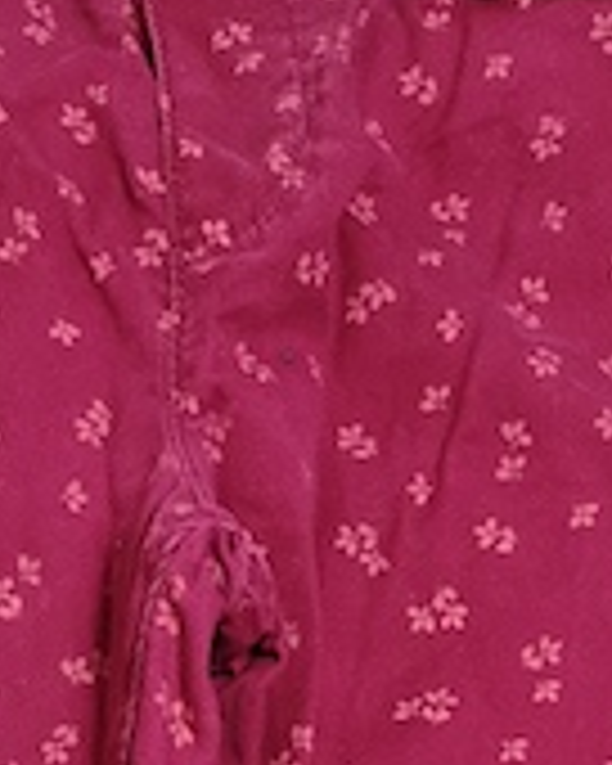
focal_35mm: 124
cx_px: 216
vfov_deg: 12.5
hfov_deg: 12.4
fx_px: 2807
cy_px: 1778
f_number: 1.8
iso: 160
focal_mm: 5.58
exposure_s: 1/50
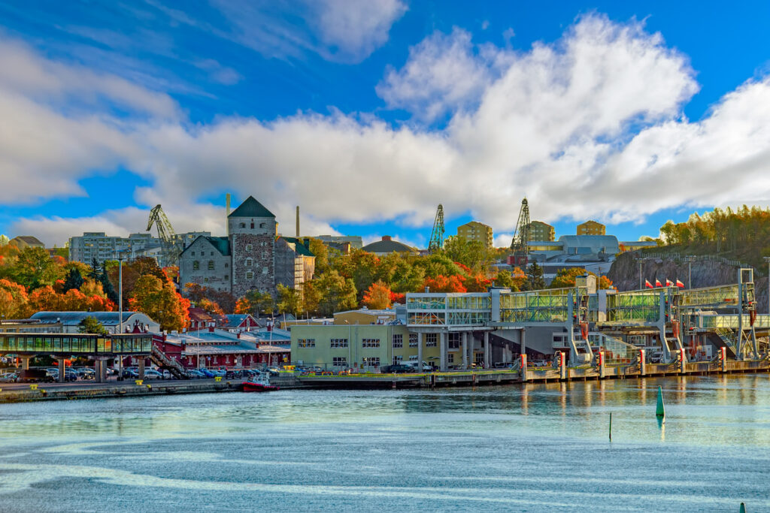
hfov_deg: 10.3
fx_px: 4278
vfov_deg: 6.9
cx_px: 385
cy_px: 256
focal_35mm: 200
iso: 200
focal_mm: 200
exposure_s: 1/350
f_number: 8
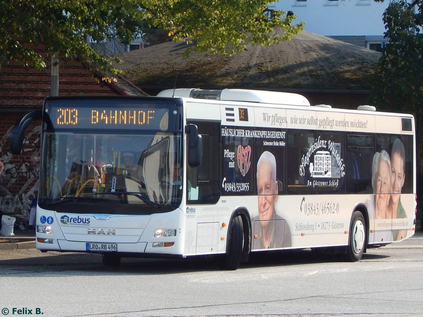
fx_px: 1955
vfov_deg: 9.3
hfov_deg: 12.3
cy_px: 158
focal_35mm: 160
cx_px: 212
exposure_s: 1/400
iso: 125
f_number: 5.1
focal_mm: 28.7
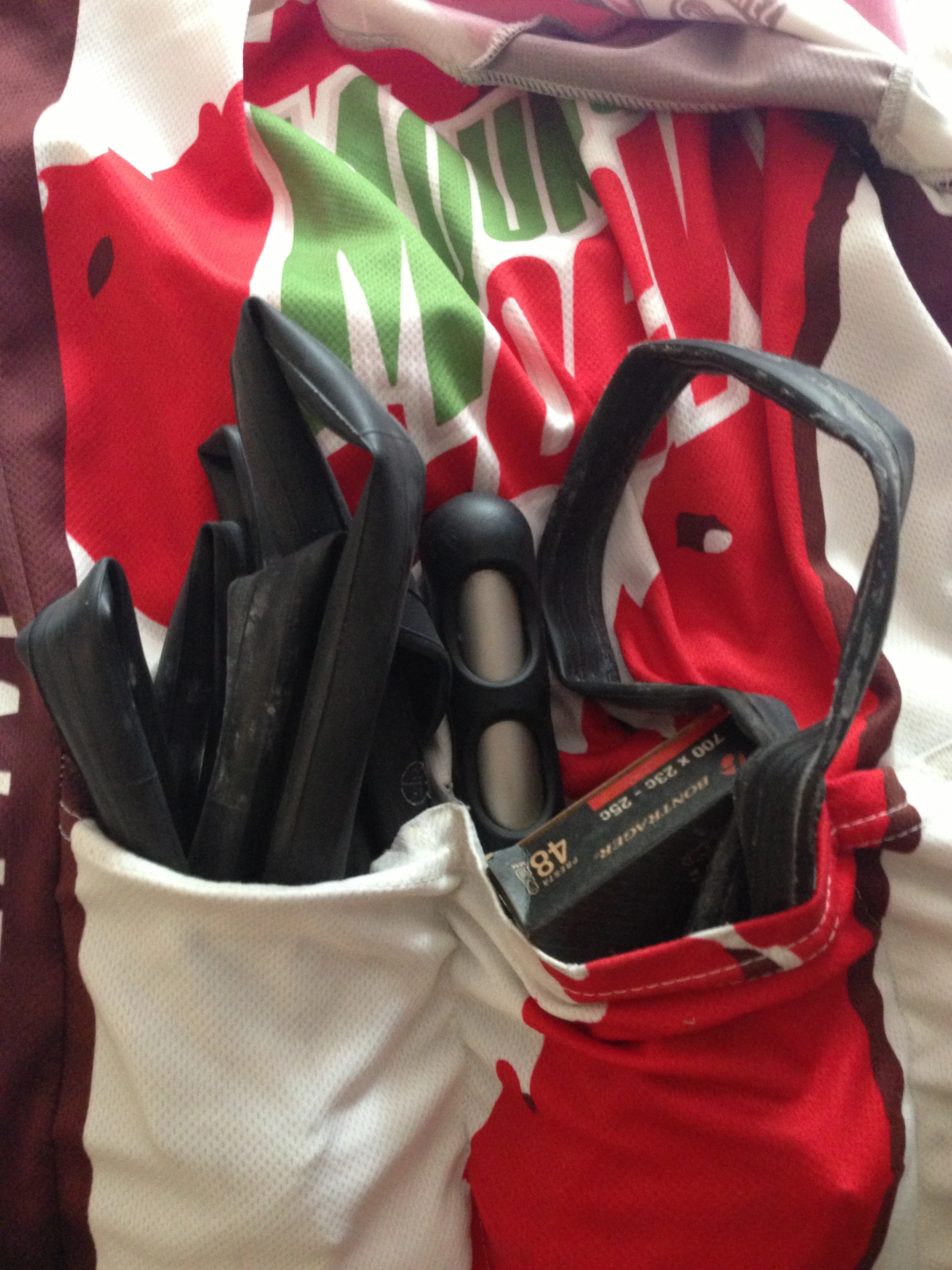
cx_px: 476
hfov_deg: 42.9
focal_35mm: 33
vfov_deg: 55.4
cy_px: 635
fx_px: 1210
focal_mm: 4.13
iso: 400
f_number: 2.4
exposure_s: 1/15
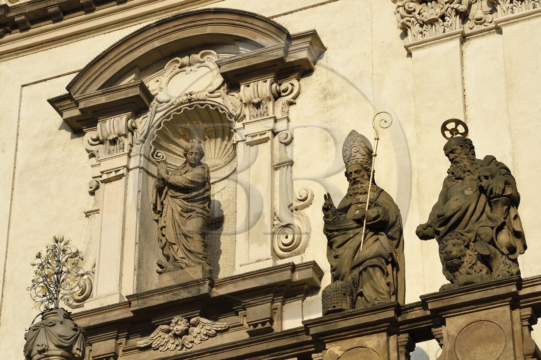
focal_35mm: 116
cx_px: 270
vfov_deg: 11.8
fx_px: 1743
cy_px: 180
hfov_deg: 17.6
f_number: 11
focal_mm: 116
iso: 200
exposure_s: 1/320
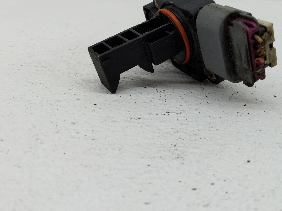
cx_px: 170
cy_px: 54
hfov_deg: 48.7
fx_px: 310
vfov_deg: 36.9
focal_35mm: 38
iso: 73
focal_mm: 4.38
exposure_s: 1/120
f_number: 1.73
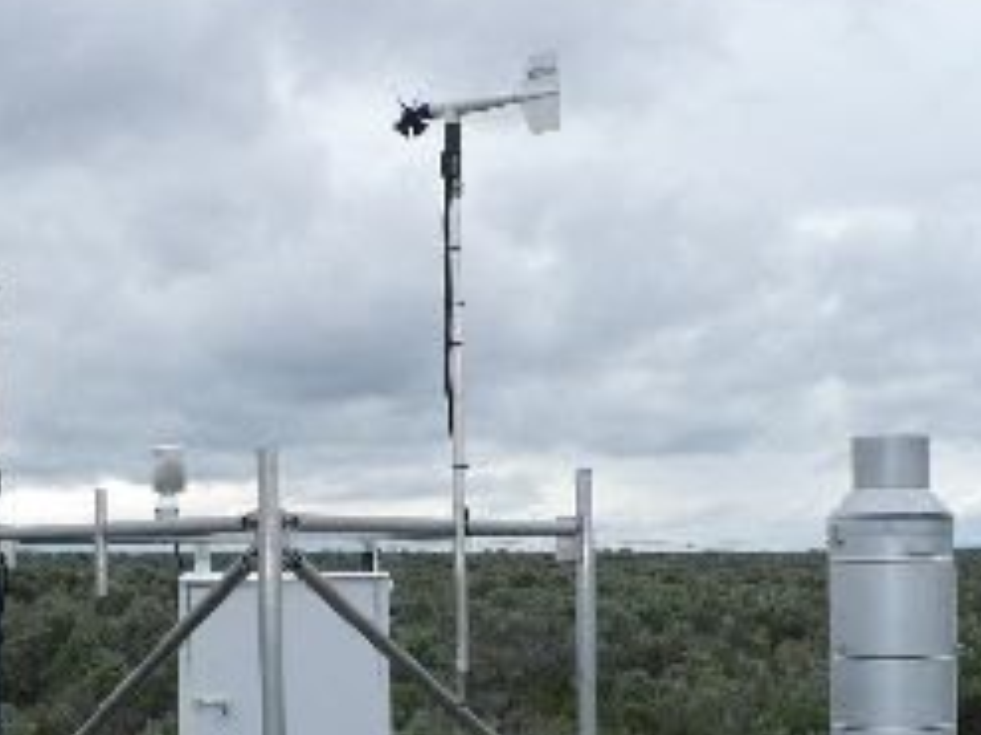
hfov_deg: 25.9
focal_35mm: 75
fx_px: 2124
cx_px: 346
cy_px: 499
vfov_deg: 19.6
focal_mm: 6.1
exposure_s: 1/640
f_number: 2.8
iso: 100
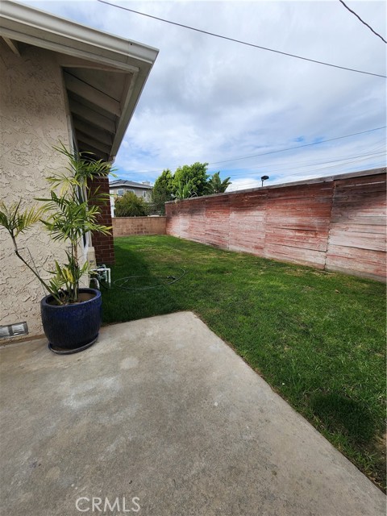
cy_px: 258
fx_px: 194
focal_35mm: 13
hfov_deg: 89.9
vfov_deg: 106.2
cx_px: 194
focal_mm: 2.2
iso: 50
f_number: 2.2
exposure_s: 1/1325
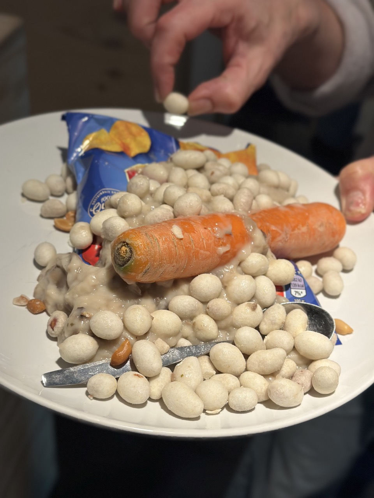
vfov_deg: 39.7
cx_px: 187
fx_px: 691
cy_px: 249
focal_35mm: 48
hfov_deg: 30.3
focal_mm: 6.86
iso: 125
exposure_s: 1/100
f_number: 1.78
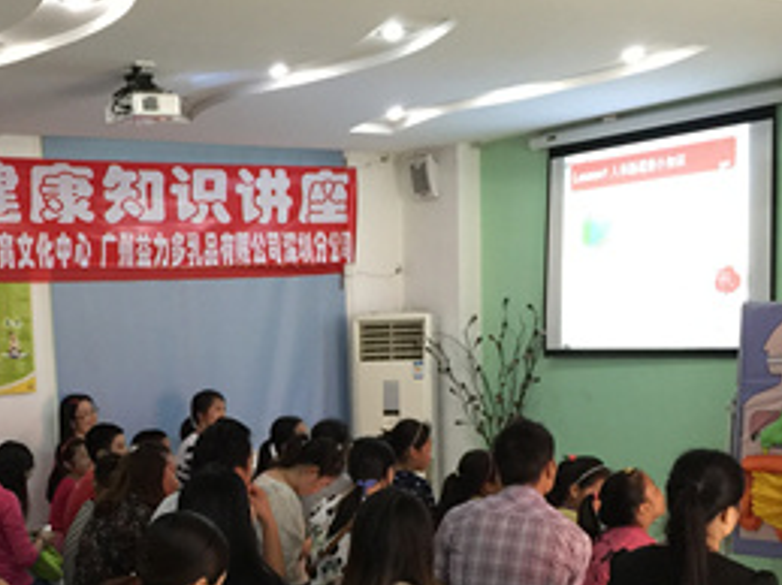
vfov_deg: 25.5
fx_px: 1264
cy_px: 490
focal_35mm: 56
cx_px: 211
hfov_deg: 33.8
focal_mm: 4.15
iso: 100
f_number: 2.2
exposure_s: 1/17
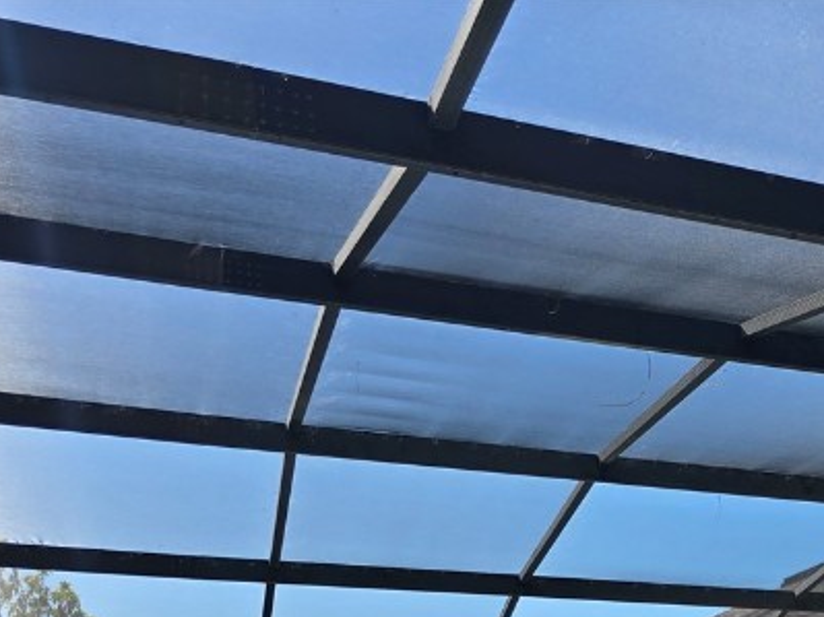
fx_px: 1404
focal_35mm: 59
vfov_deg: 22.4
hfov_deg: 30.2
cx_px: 841
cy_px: 788
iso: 12
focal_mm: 6.3
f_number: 1.7
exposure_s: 1/682
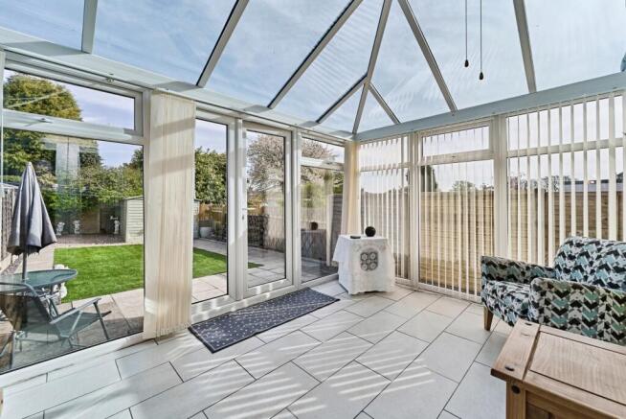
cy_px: 210
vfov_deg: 81.3
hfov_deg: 104.2
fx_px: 244
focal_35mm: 14
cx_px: 313
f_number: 8
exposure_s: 1/400
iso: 200
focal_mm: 14
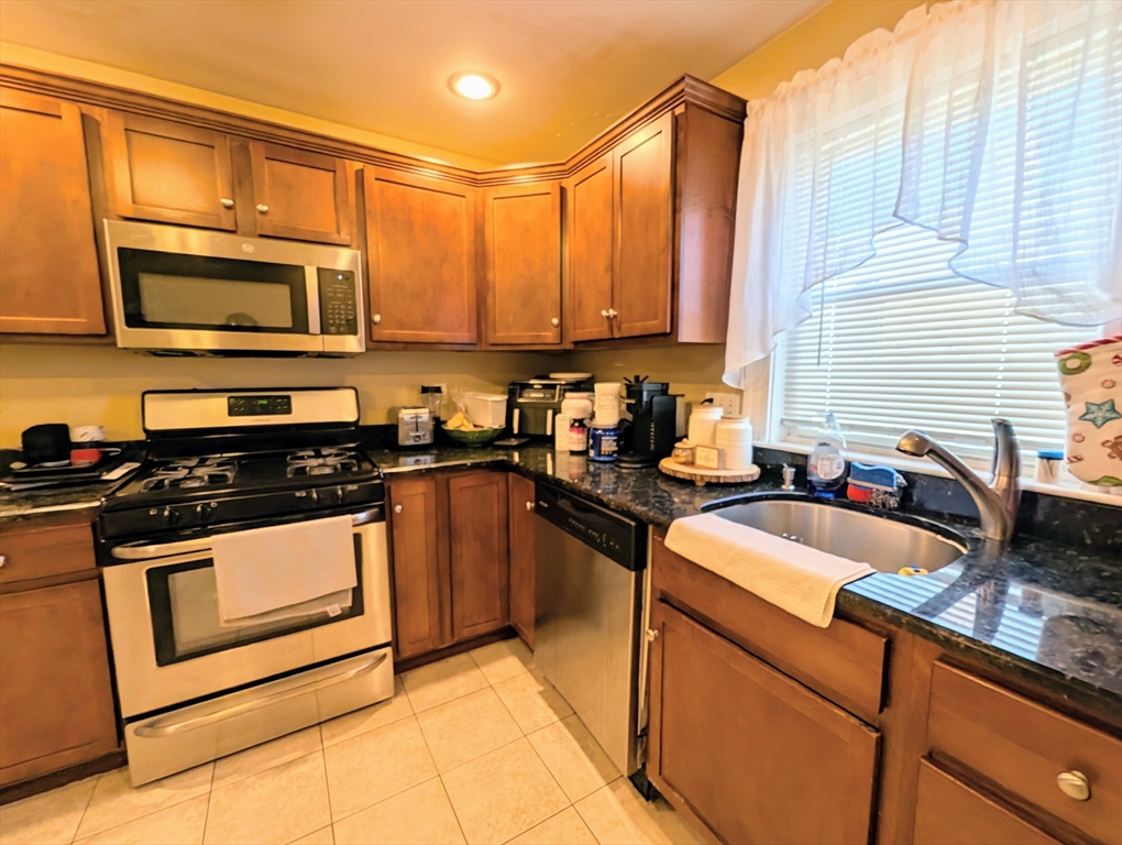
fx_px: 422
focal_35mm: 13
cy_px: 422
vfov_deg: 90.1
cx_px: 561
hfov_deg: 106.1
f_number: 2.2
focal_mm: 1.95
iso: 79
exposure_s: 1/120
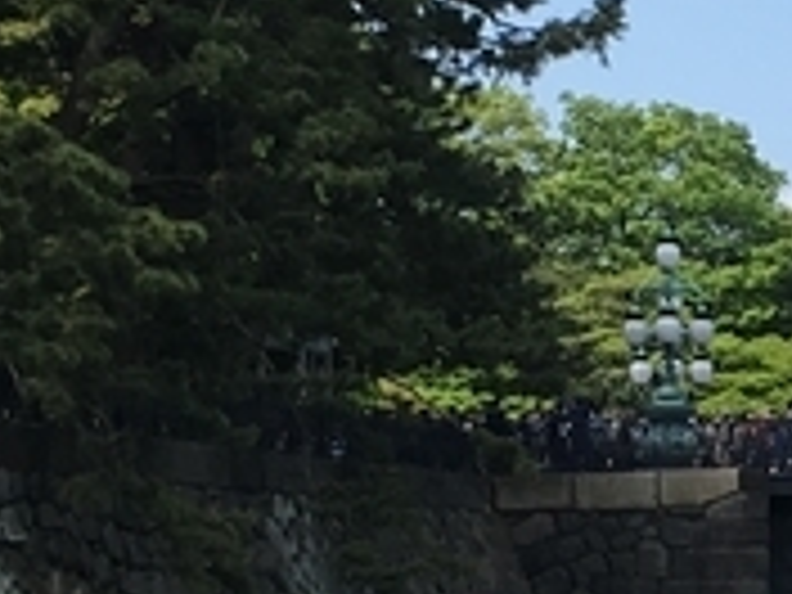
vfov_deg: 7.5
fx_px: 4530
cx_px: 882
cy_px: 472
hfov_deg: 9.9
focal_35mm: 198
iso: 25
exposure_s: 1/1026
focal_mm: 4.15
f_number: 2.2
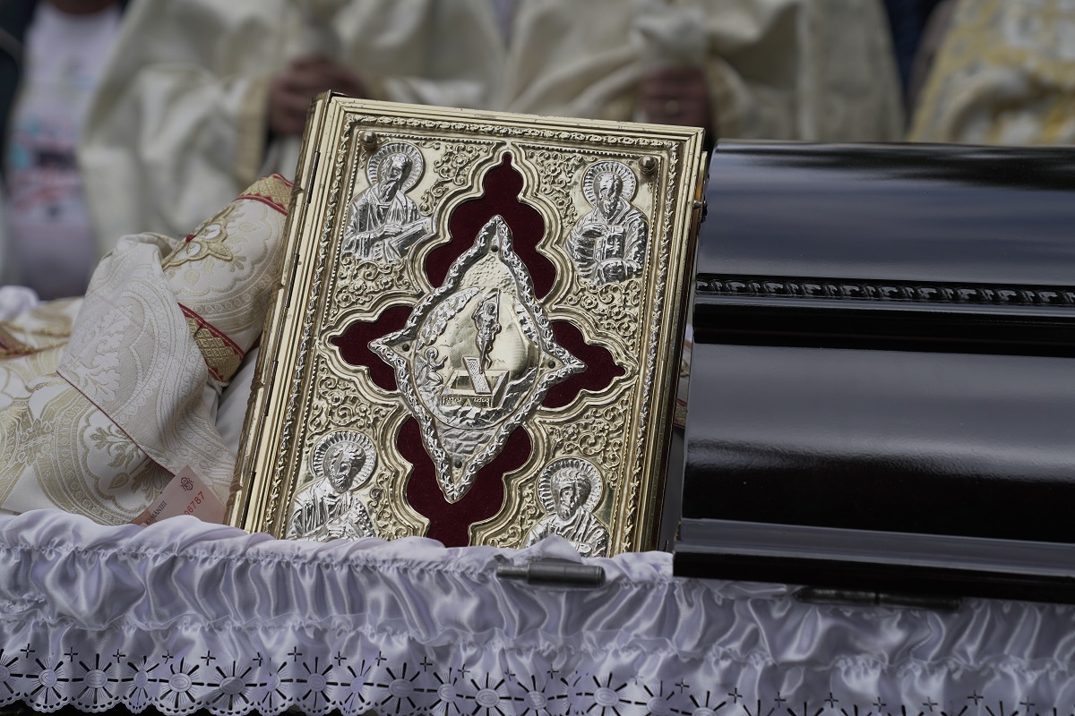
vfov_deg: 19.5
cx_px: 538
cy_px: 358
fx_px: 2090
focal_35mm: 70
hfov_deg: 28.8
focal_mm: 70
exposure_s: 1/2500
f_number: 4
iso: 320
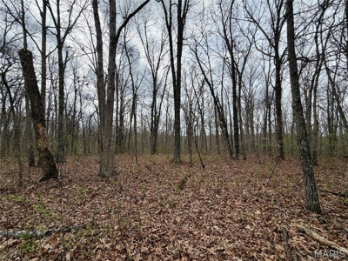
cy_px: 130
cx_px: 174
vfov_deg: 85.7
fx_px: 141
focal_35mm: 14
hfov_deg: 102.1
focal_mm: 2.22
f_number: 2.2
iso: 25
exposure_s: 1/770
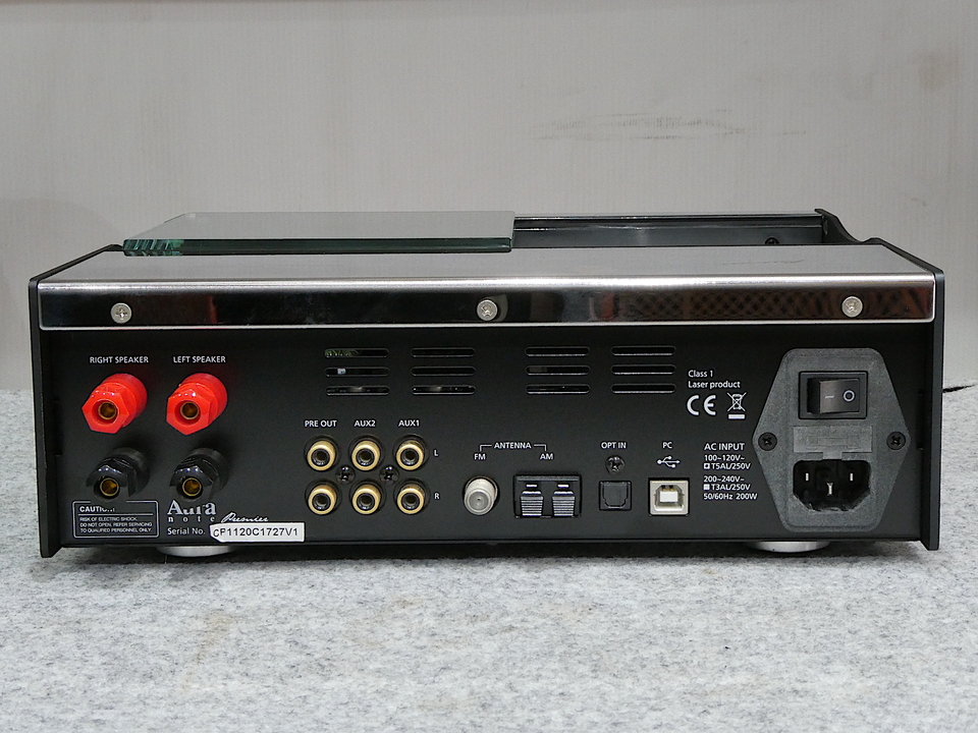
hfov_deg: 29.8
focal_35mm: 65
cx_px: 489
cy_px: 366
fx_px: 1836
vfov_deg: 22.6
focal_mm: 11.7
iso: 400
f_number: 7.1
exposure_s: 1/10
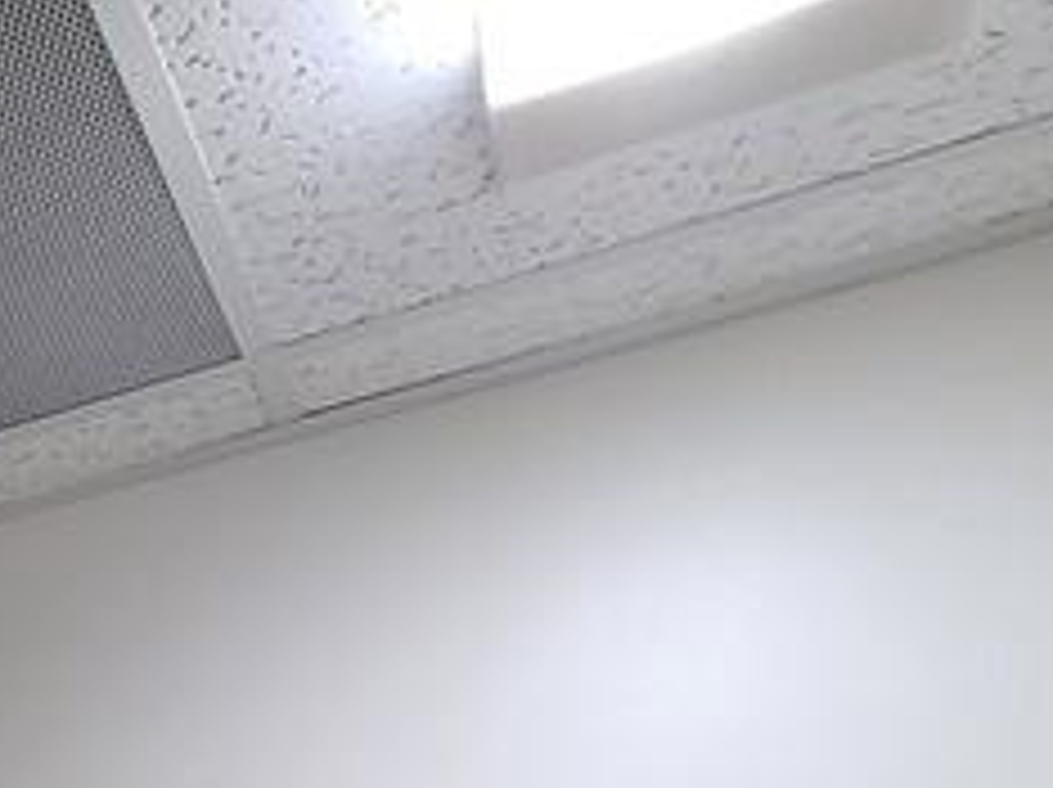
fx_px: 1732
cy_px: 1653
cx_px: -284
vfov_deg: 17.1
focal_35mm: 57
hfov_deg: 28.4
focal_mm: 2.2
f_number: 2.2
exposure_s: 1/60
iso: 400
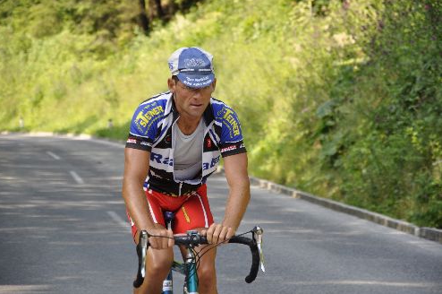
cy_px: 146
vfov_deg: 8.6
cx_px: 219
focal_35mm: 160
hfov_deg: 12.9
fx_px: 1956
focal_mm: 105
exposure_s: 1/160
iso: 200
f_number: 6.3
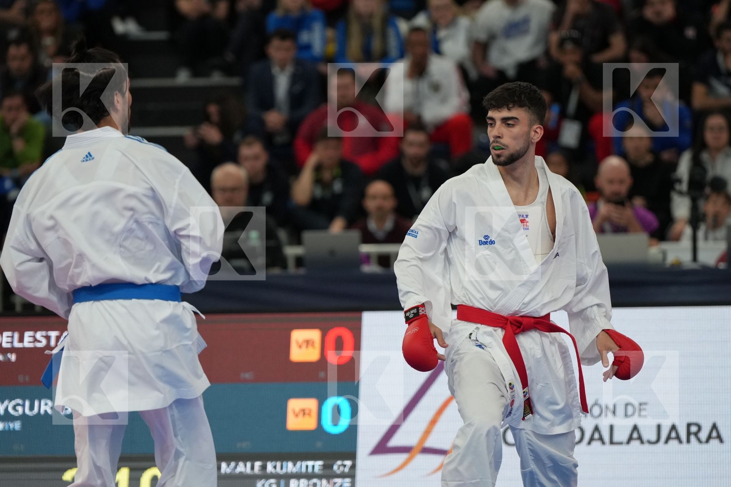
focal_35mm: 240
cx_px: 366
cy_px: 244
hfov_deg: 8.6
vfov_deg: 5.7
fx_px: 4873
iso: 1600
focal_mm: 160
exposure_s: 1/1000
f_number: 2.8
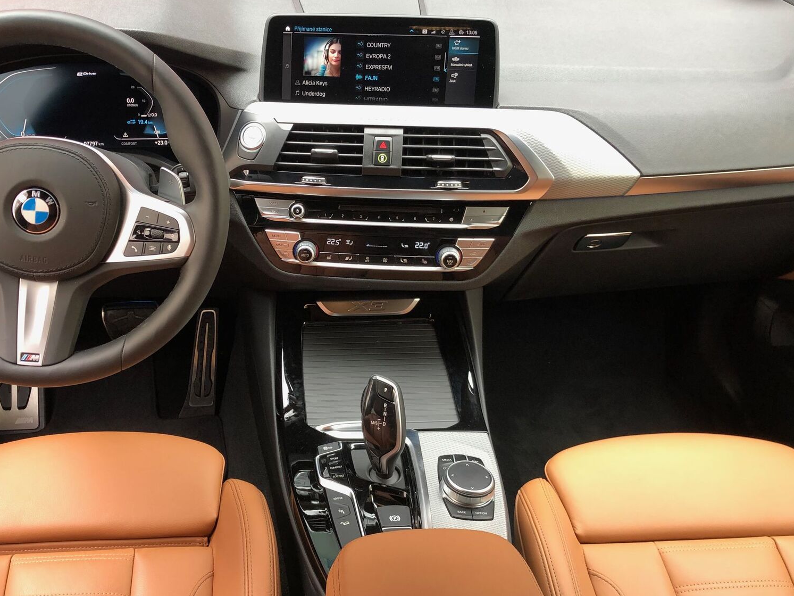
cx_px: 296
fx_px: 826
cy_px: 300
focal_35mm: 36
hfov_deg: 50.8
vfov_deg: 39.7
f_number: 1.8
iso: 32
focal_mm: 4
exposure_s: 1/31
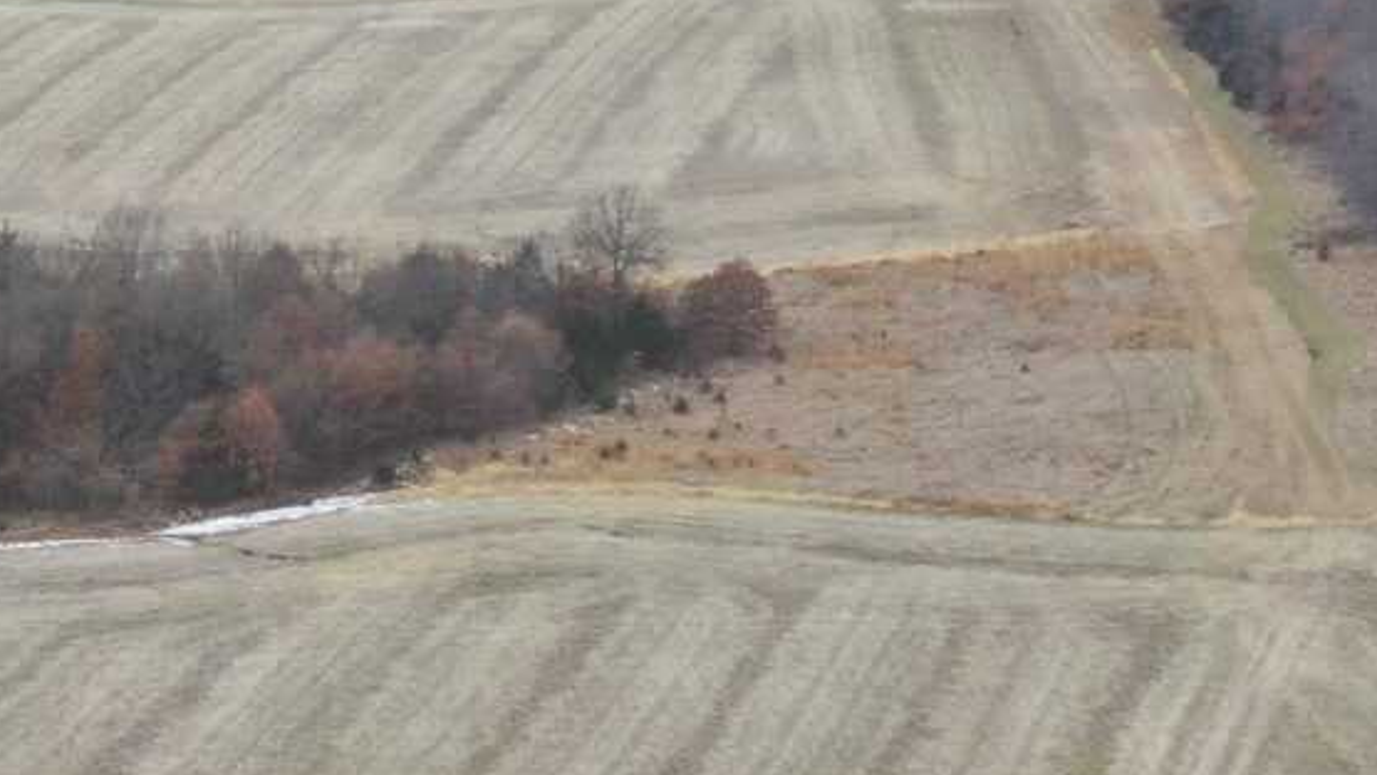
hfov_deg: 15.1
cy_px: 501
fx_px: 4930
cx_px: -436
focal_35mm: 135
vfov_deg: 9.0
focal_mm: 10.26
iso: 100
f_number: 4.5
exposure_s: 1/200
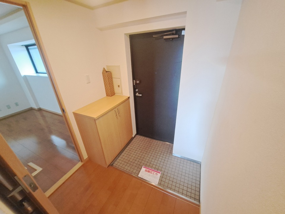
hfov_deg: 106.2
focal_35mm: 13
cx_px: 142
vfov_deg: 89.9
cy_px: 107
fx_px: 107
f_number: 2.2
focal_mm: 1.74
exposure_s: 1/24
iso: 320
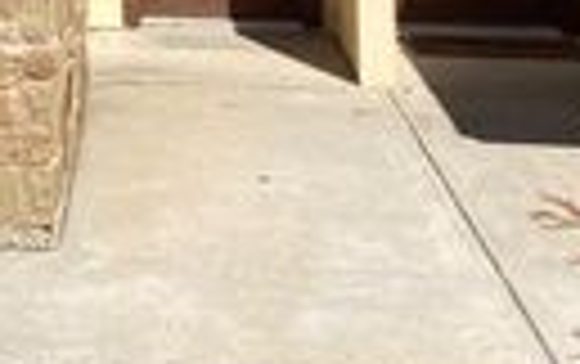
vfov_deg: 10.6
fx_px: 1820
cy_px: -317
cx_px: -328
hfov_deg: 16.3
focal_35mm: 115
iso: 20
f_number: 1.8
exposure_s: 1/2558
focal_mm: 3.99
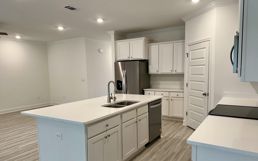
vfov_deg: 47.5
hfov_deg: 70.4
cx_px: 130
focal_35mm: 26
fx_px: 183
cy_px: 91
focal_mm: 6.86
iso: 160
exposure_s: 1/120
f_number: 1.78
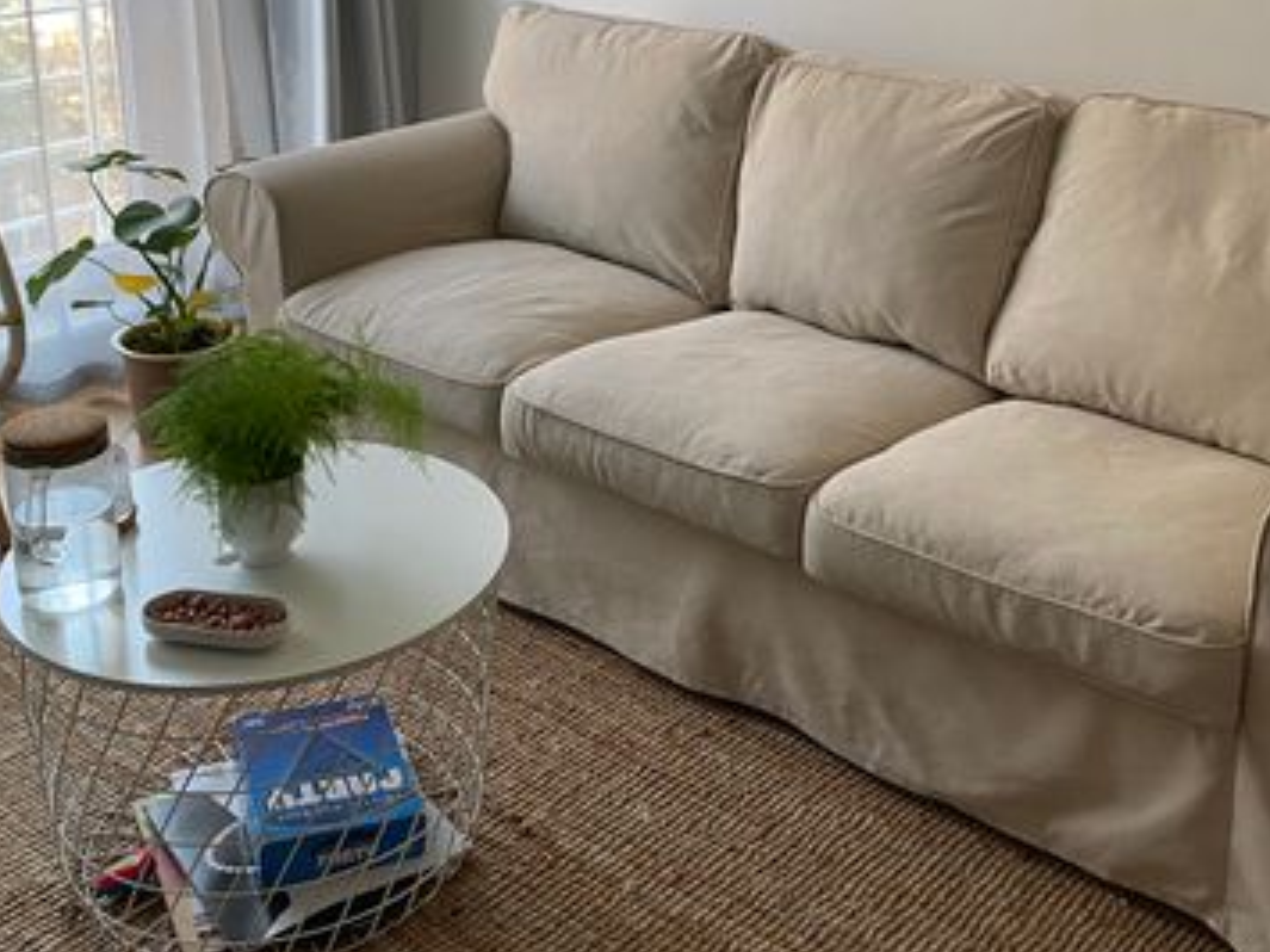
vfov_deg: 31.8
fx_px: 1614
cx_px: 637
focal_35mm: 44
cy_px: 165
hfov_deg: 43.0
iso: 64
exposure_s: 1/50
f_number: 1.8
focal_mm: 4.25
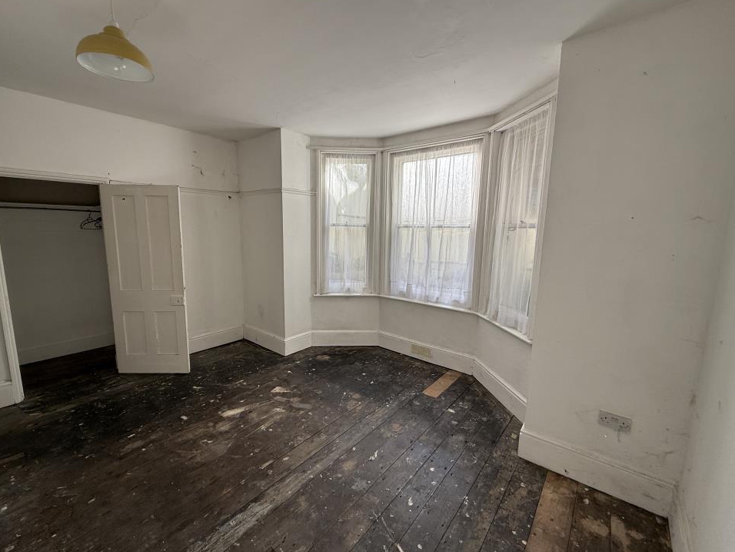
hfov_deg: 98.1
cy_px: 273
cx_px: 354
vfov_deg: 81.7
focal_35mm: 15
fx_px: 318
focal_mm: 2.22
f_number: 2.2
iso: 64
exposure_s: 1/241
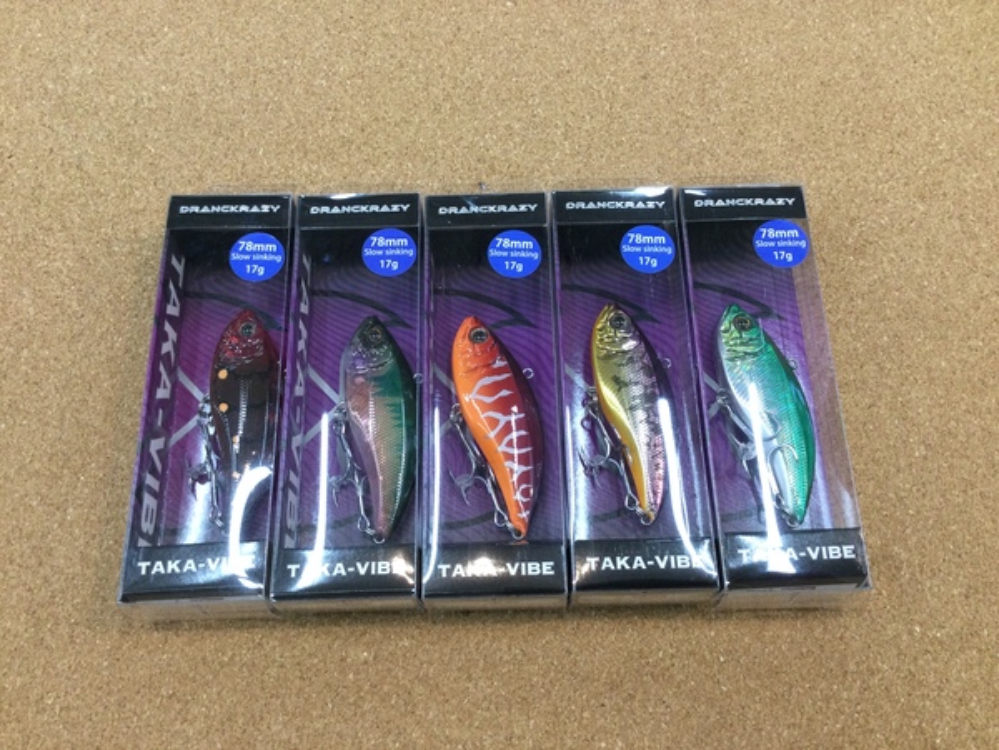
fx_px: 895
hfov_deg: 58.4
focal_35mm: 31
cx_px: 500
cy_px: 375
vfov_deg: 45.4
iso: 40
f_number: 2.4
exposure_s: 1/30
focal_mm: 3.3
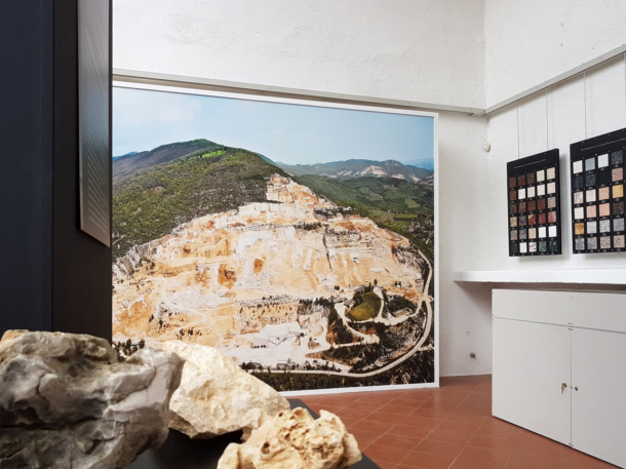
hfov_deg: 61.7
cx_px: 305
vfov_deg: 48.1
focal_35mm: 29
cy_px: 258
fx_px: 524
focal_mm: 4.2
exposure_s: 1/205
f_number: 1.7
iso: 40
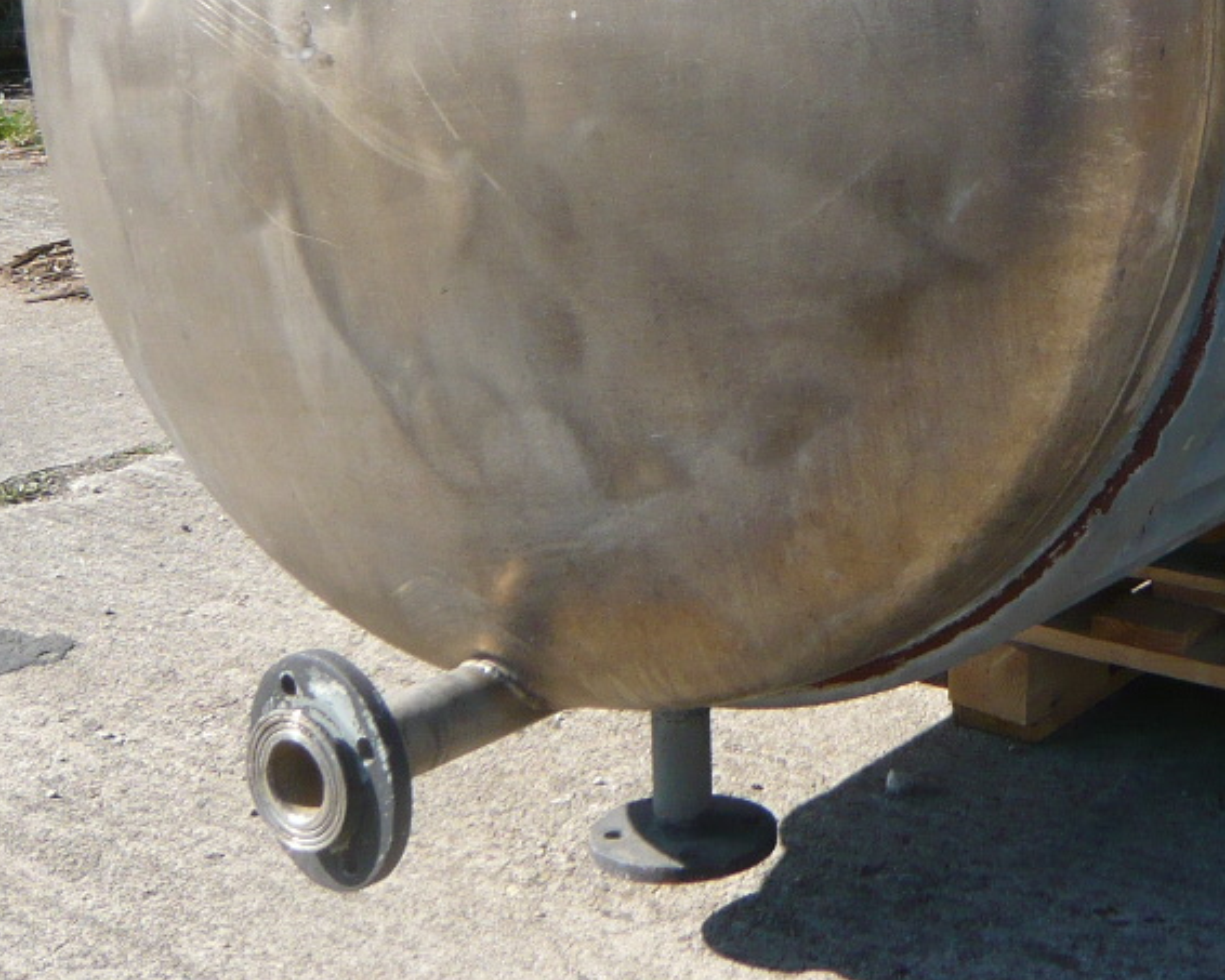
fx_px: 2321
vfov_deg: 22.9
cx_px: 1164
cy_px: 2
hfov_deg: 28.1
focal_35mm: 64
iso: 100
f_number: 2.8
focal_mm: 4.6
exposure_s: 1/640
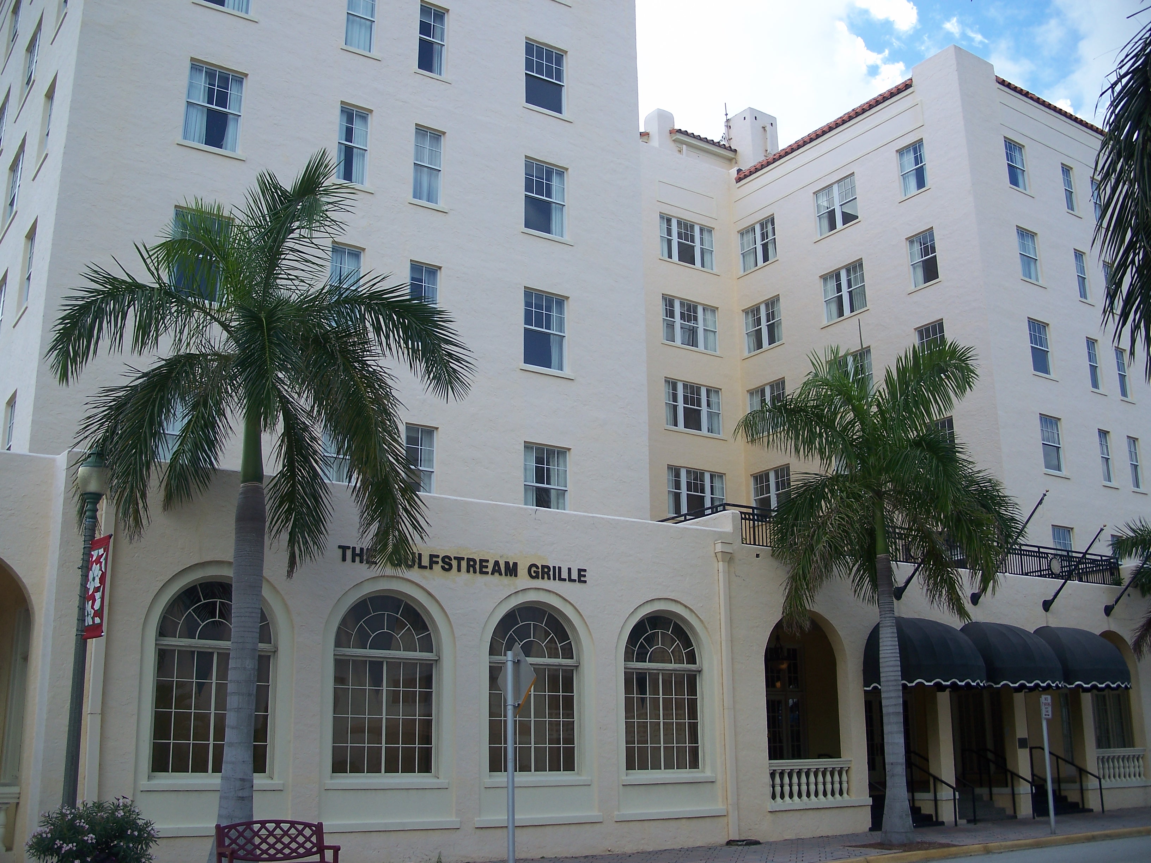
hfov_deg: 50.1
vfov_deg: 38.7
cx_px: 576
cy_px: 432
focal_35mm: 37
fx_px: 1230
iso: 64
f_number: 2.8
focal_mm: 7.8
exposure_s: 1/500
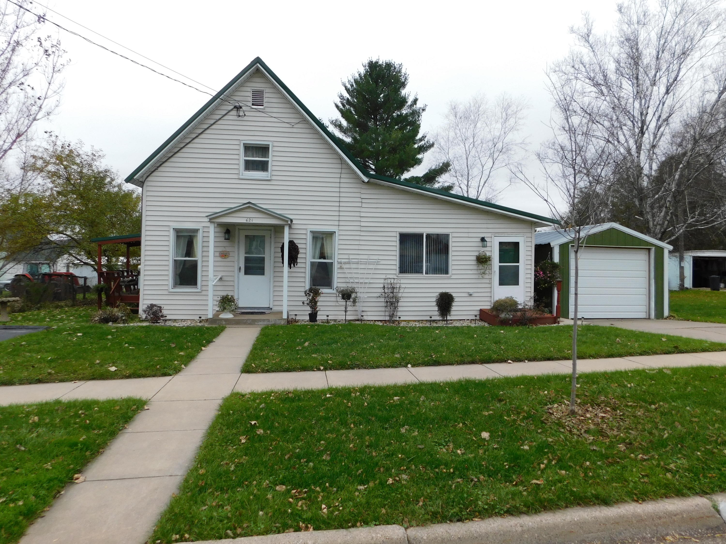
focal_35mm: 23
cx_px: 363
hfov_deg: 73.9
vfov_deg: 58.9
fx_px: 482
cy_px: 272
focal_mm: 4
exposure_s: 1/400
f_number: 3
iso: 125
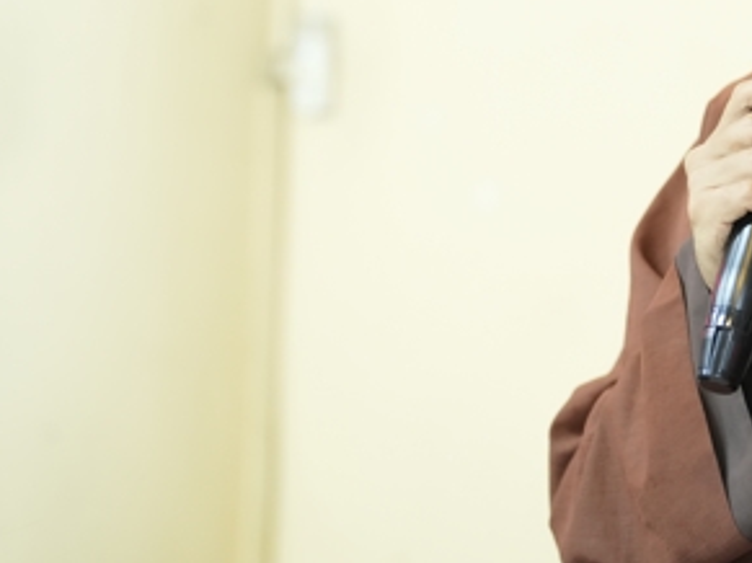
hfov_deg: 12.1
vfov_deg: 9.2
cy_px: 48
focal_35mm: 161
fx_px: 3496
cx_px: 832
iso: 4000
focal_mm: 75
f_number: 2.8
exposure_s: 1/100
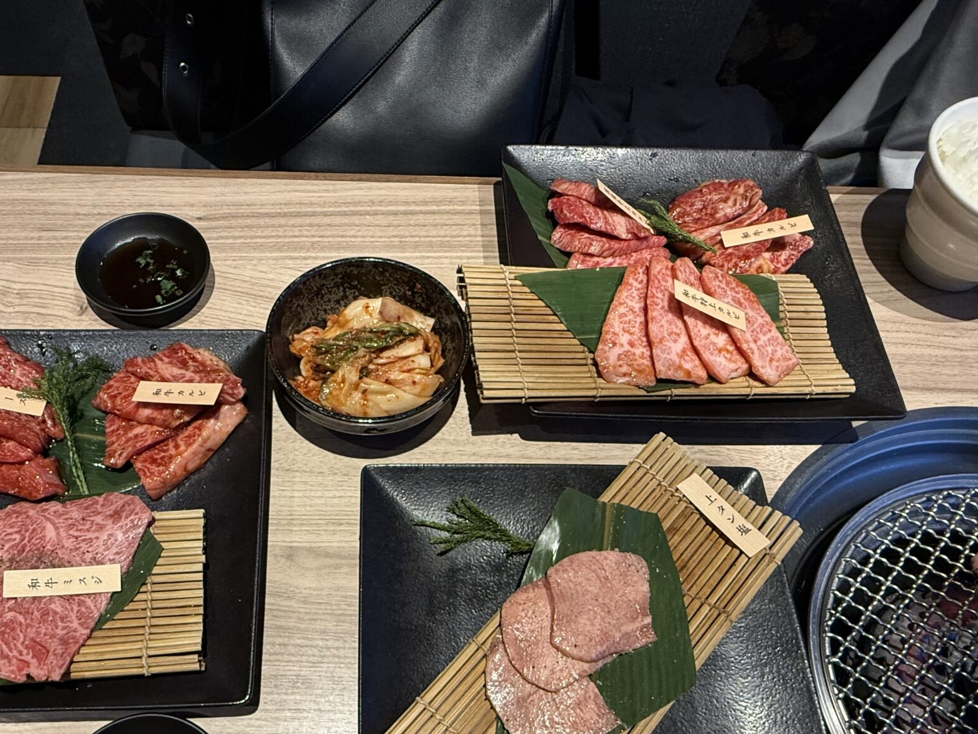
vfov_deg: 55.3
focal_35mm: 23
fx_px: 650
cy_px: 572
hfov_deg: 72.9
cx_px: 379
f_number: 2.2
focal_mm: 2.22
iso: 320
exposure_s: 1/100
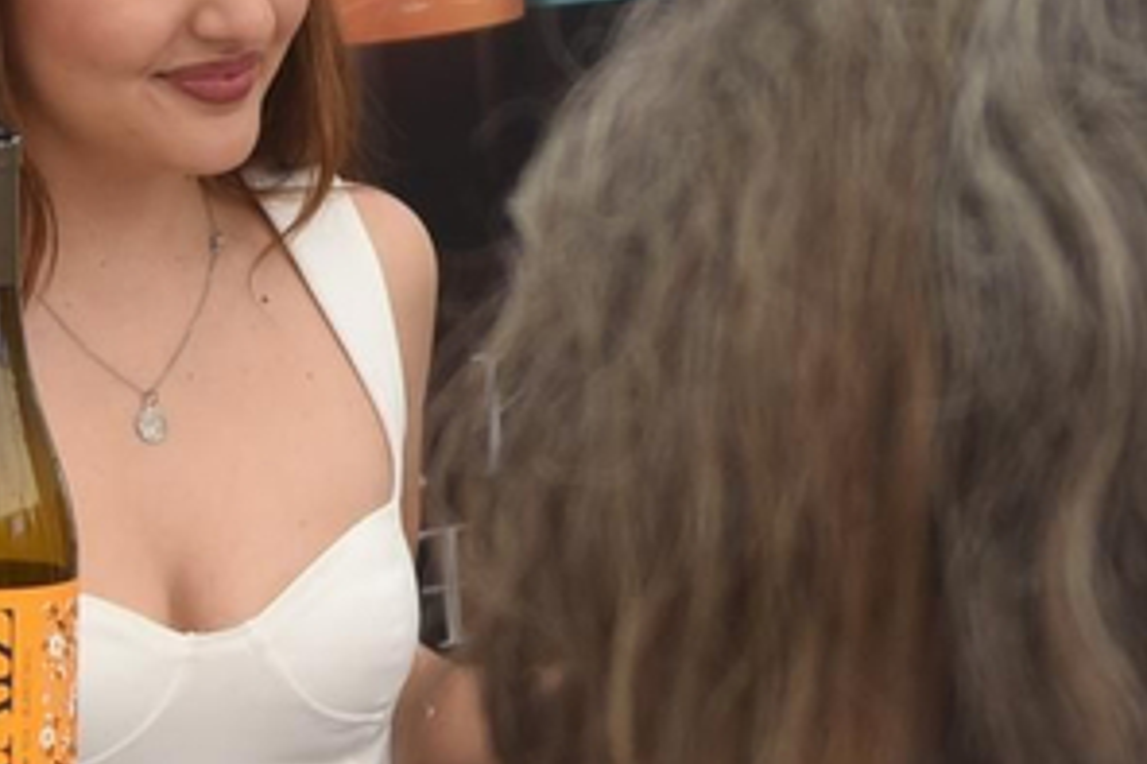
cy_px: -4
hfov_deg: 13.1
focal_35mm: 157
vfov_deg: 8.7
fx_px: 4999
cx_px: 725
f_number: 5.6
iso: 220
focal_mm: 29
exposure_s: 1/320
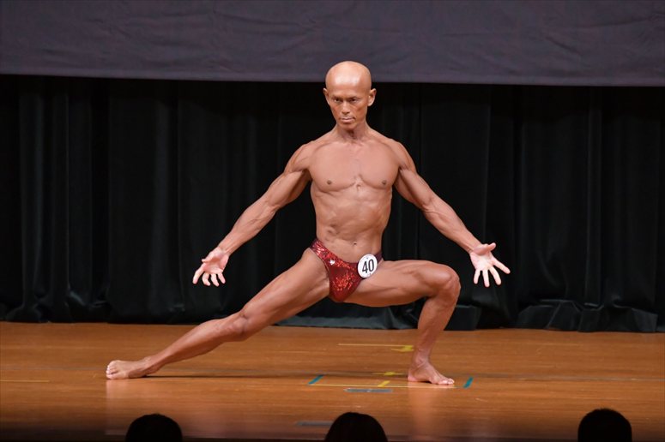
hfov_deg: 6.5
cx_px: 332
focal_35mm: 315
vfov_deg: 4.4
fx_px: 5816
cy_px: 221
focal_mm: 210
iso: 5000
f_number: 5.6
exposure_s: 1/400
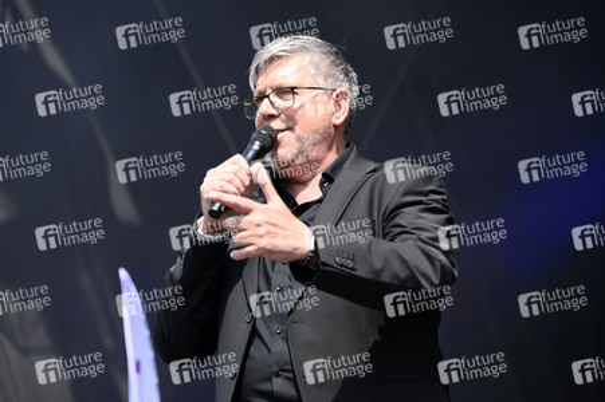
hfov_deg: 11.4
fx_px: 3023
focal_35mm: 180
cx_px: 302
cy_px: 201
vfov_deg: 7.6
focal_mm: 180
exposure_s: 1/320
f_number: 5.6
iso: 160
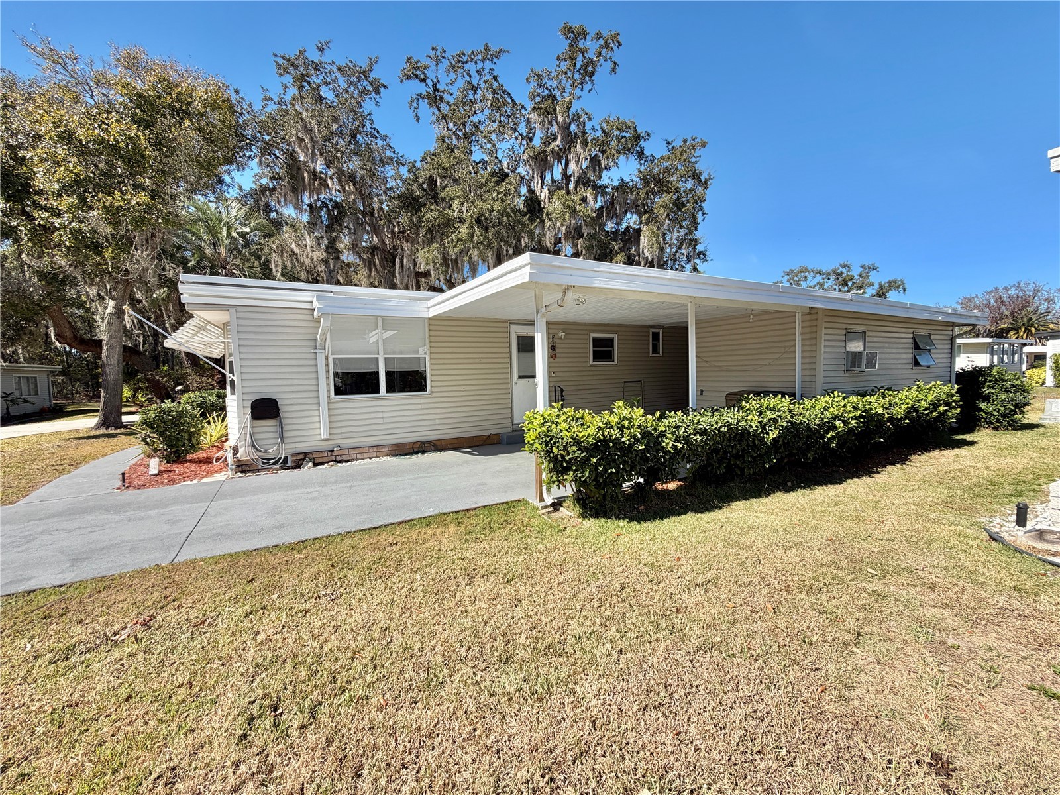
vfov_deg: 85.7
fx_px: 429
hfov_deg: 102.1
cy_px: 398
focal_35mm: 14
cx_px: 530
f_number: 2.2
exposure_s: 1/770
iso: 32
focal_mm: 2.22
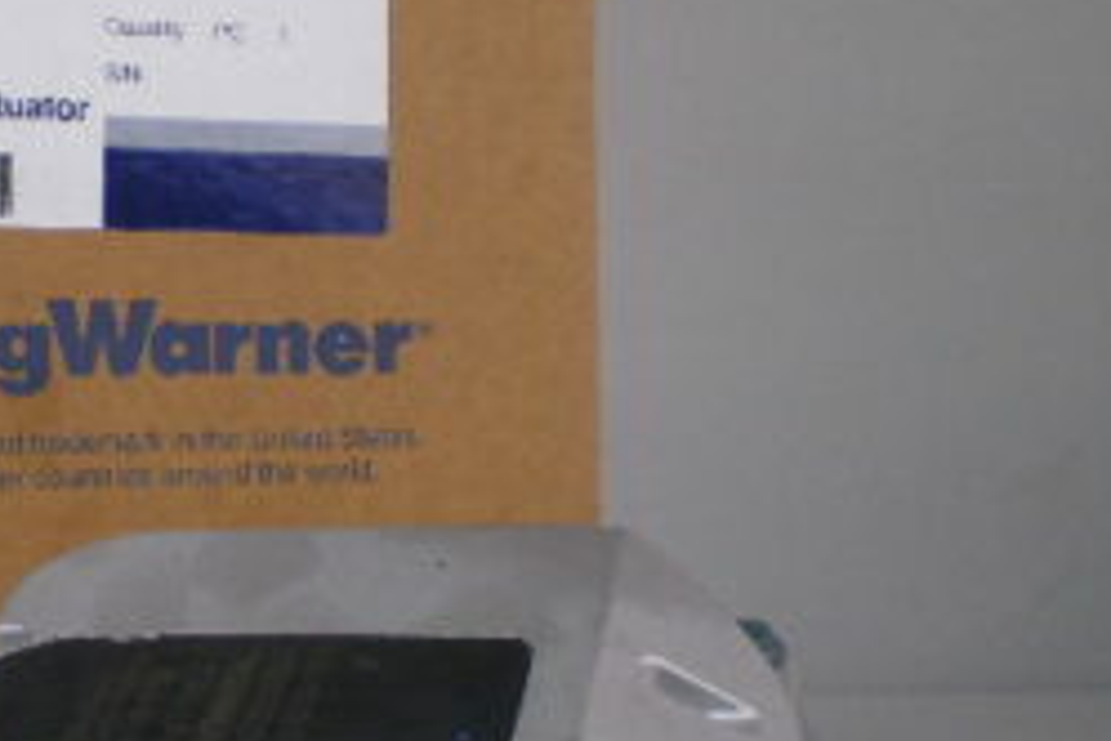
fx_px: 2500
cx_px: 161
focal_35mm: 81
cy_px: 431
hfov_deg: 24.5
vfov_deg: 16.8
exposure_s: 1/30
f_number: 3.1
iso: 125
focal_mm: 6.3
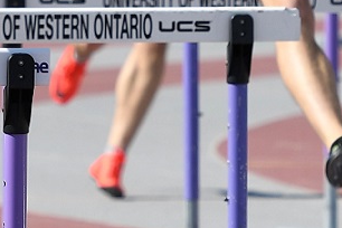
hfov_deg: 2.1
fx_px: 9234
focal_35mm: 972
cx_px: -167
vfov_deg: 1.4
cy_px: -77
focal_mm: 155
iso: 140
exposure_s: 1/1000
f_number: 5
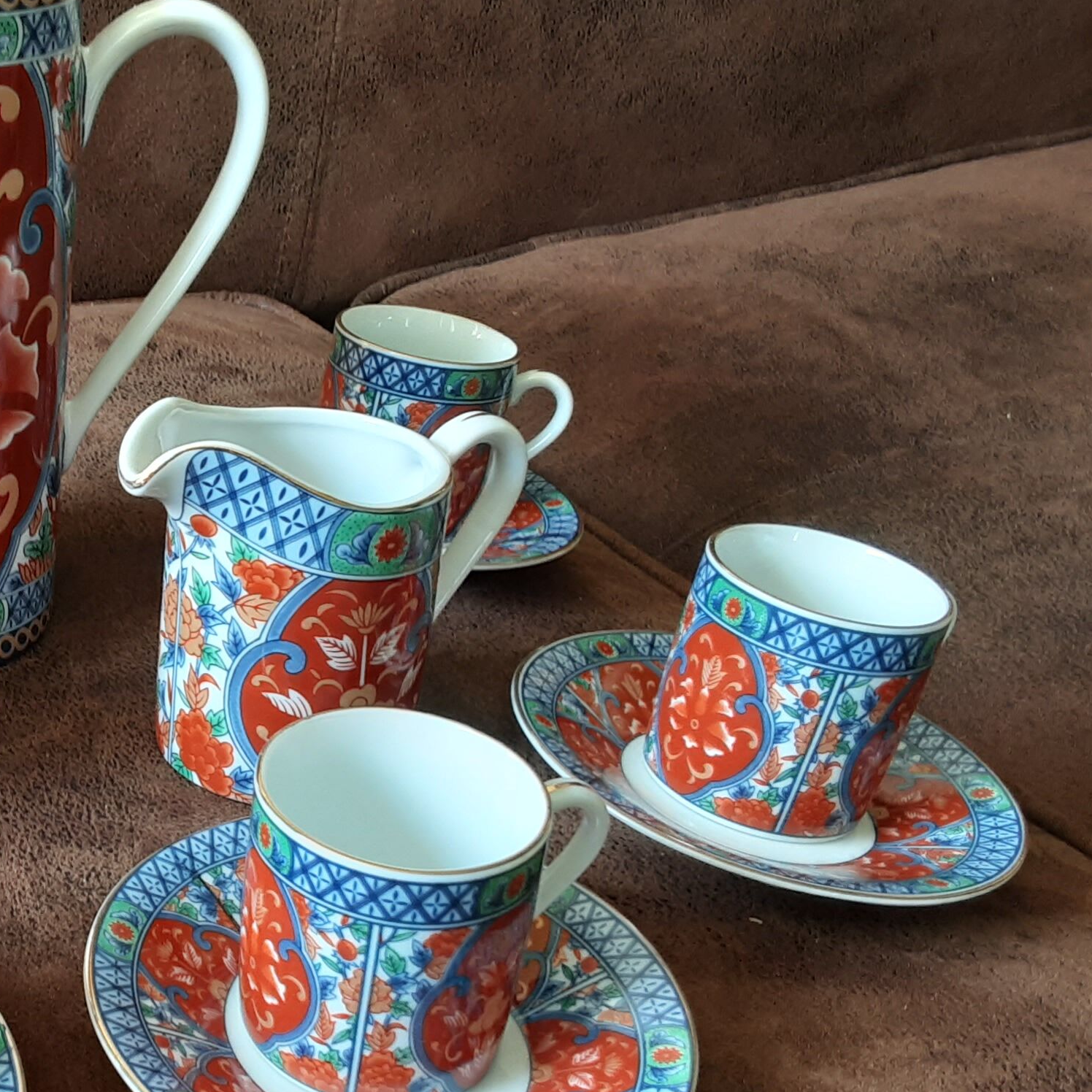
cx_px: -21
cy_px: 620
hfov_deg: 29.4
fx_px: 1927
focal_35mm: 54
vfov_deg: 31.6
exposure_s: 1/50
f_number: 1.9
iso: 64
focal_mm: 2.9
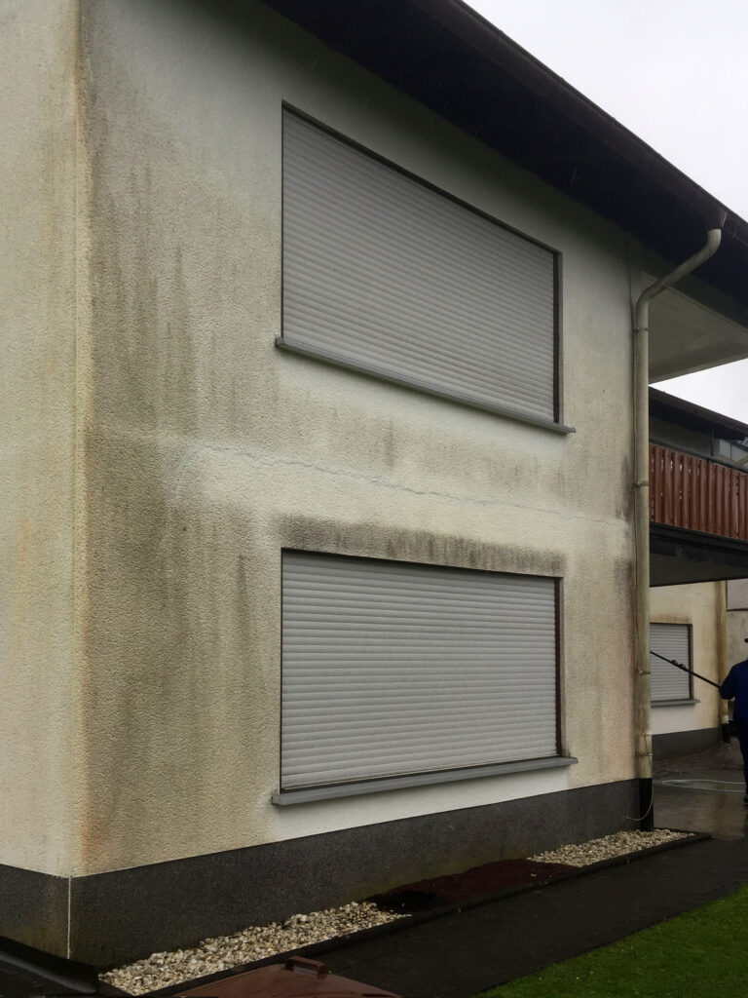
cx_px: 374
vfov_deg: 61.7
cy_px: 499
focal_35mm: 29
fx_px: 836
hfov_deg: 48.2
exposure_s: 1/324
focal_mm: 4.15
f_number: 2.2
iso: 32
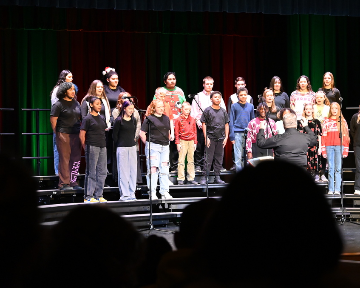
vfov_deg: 14.1
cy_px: 144
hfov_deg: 17.6
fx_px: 1161
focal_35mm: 109
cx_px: 215
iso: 3200
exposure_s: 1/80
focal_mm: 64
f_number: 4.8
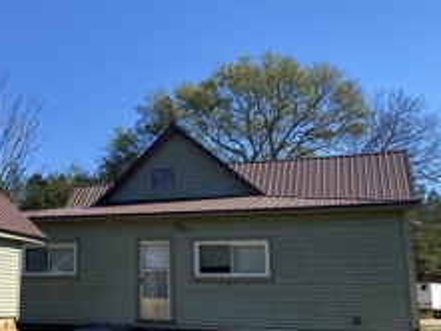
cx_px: 90
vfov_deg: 30.9
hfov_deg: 38.9
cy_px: 185
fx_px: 599
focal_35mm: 47
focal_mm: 4.25
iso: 32
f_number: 1.8
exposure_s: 1/2066
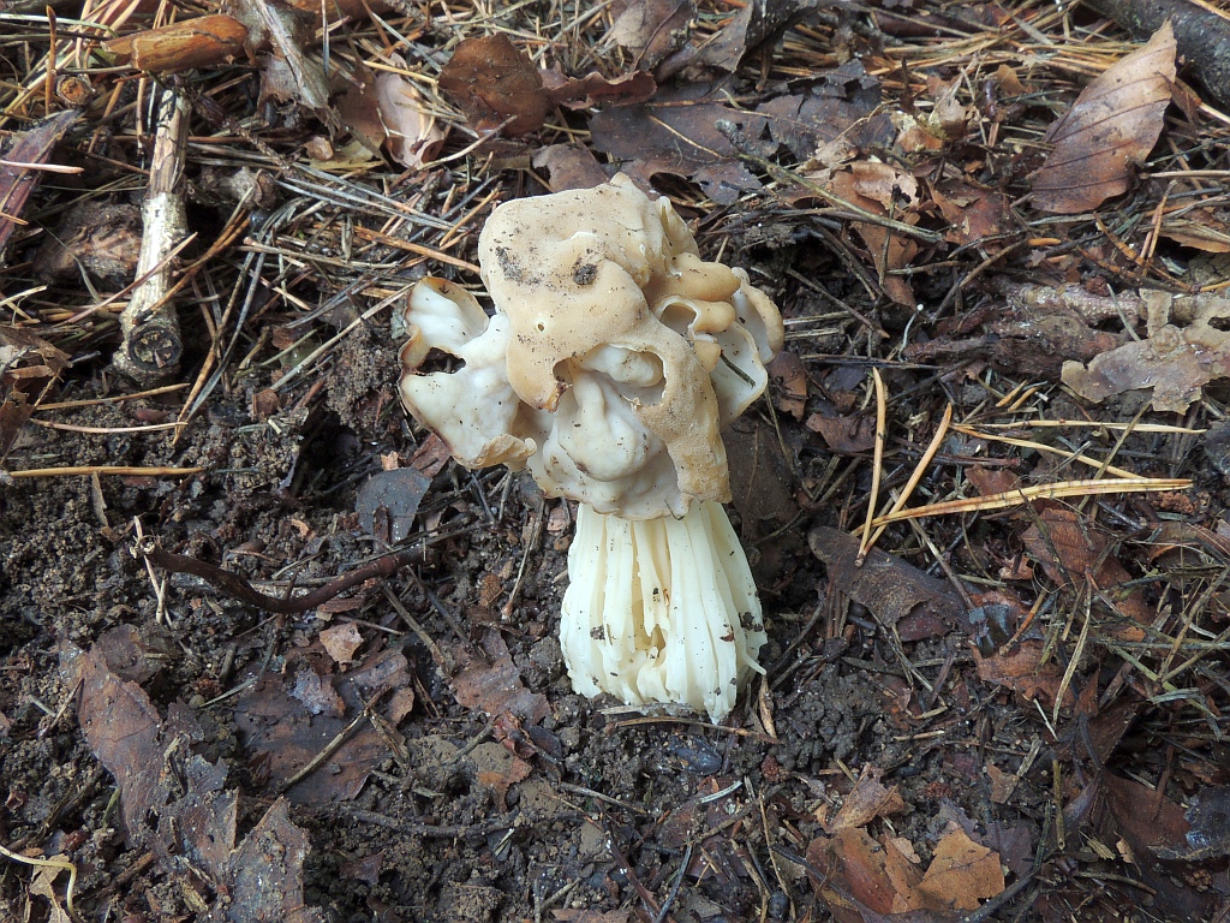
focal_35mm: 35
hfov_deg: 52.6
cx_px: 615
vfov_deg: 40.7
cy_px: 462
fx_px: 1244
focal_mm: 6.2
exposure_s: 1/8
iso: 100
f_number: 8.1
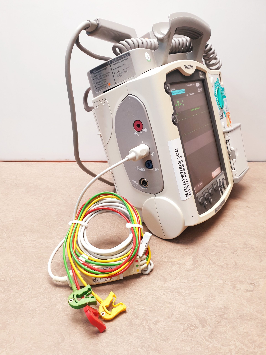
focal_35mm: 26
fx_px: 266
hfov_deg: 53.1
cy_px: 178
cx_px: 133
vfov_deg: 67.3
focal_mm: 4.3
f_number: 2.4
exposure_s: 1/50
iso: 100
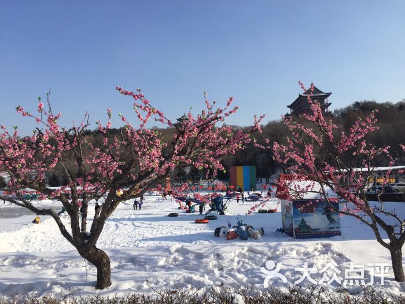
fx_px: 339
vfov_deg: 48.2
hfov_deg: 61.7
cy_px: 152
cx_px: 202
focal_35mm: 29
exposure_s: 1/2639
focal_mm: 4.15
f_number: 2.2
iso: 32
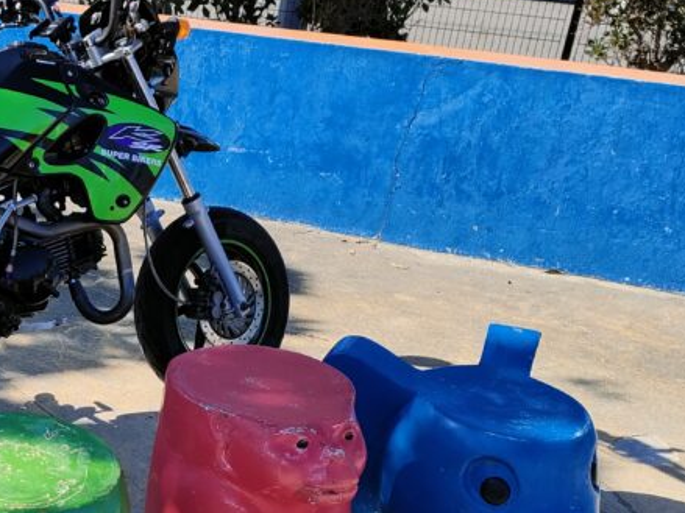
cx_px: 20
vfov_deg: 23.0
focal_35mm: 63
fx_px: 1246
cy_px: 404
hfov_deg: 29.0
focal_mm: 4.73
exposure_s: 1/1213
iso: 100
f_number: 1.7
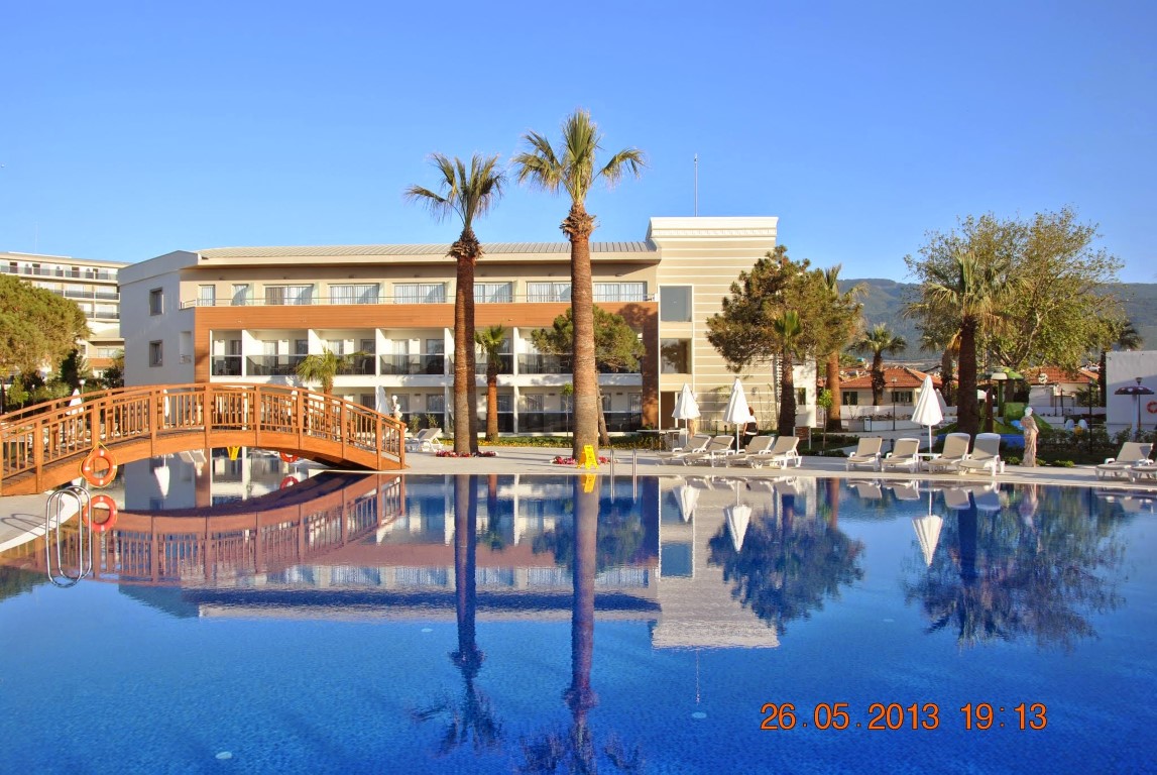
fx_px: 965
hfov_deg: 61.9
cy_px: 388
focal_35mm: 30
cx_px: 578
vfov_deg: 43.7
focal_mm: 20
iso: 100
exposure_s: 1/200
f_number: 7.1
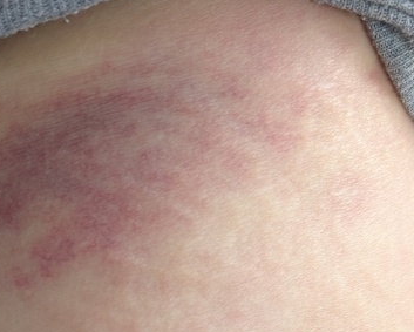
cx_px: 172
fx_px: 834
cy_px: 460
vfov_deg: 20.2
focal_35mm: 68
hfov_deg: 27.8
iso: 98
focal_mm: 6.9
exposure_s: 1/62.4
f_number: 1.68
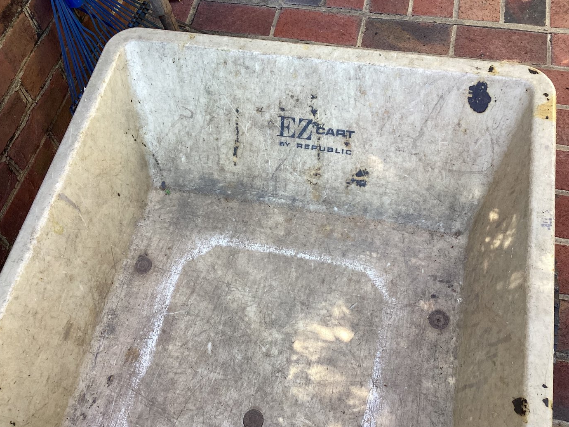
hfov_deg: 54.0
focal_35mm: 34
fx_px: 559
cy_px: 198
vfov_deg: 41.8
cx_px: 287
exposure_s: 1/100
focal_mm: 3.3
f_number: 2.4
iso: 40
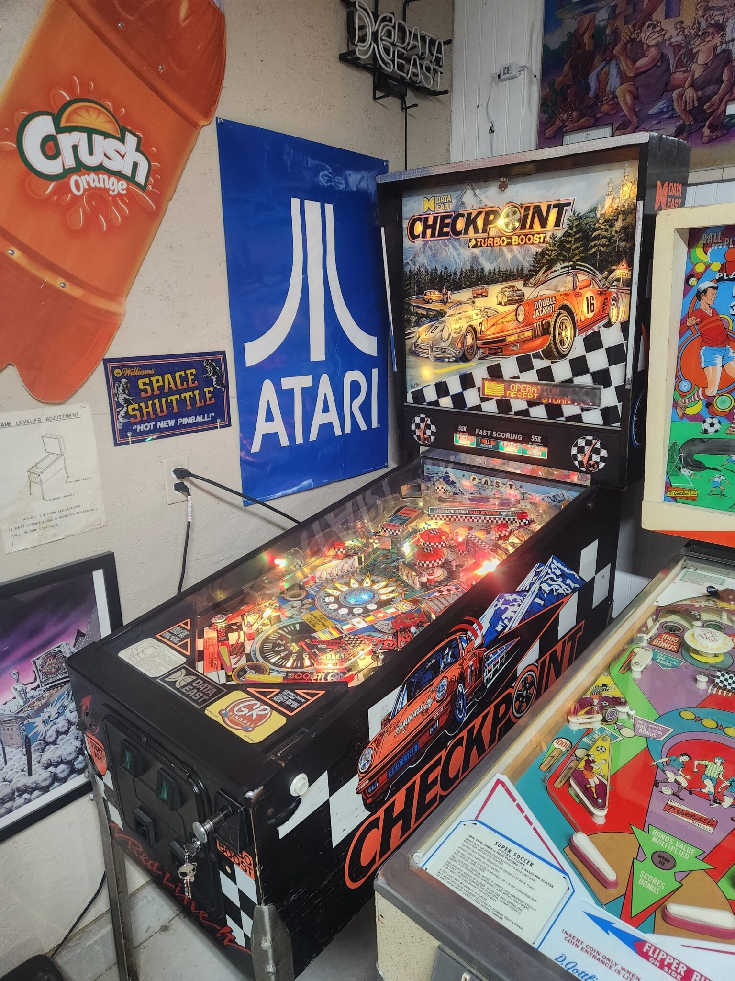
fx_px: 651
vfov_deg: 73.9
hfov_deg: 58.9
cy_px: 490
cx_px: 368
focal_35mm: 23
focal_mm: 5.4
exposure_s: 1/120
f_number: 1.8
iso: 640
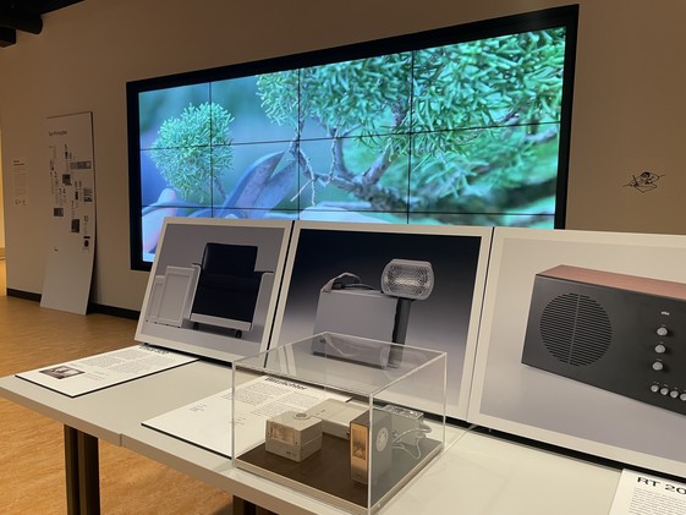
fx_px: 515
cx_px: 343
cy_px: 258
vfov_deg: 53.1
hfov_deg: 67.3
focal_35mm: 26
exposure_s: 1/60
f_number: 1.6
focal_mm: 4.2
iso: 80
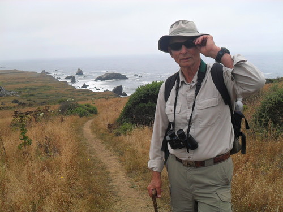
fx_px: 286
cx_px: 142
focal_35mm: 35
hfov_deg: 52.6
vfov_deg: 40.7
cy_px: 106
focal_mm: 6.2
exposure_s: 1/250
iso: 100
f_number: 8.9
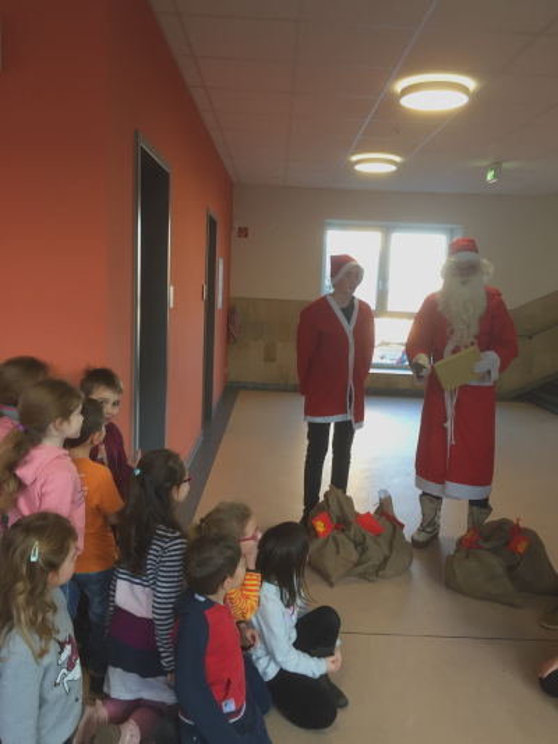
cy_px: 372
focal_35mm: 29
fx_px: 623
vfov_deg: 61.6
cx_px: 279
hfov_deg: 48.2
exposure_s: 1/33
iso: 40
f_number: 2.2
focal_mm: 4.15
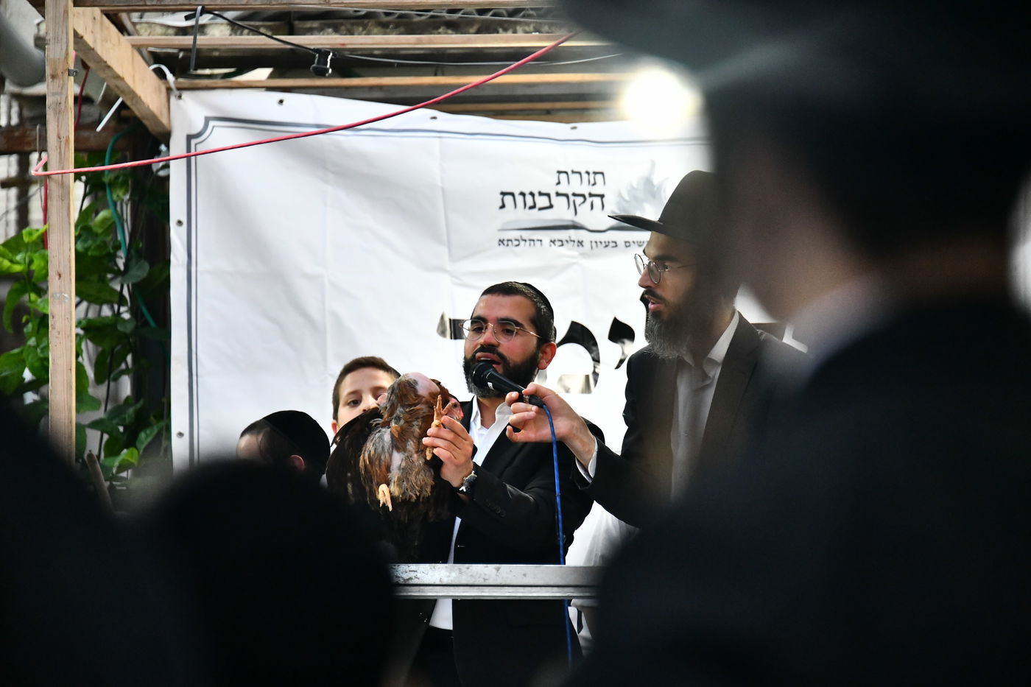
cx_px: 516
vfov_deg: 6.0
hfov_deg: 9.0
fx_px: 6586
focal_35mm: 230
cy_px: 344
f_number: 5.6
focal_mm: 230
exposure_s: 1/125
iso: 4000
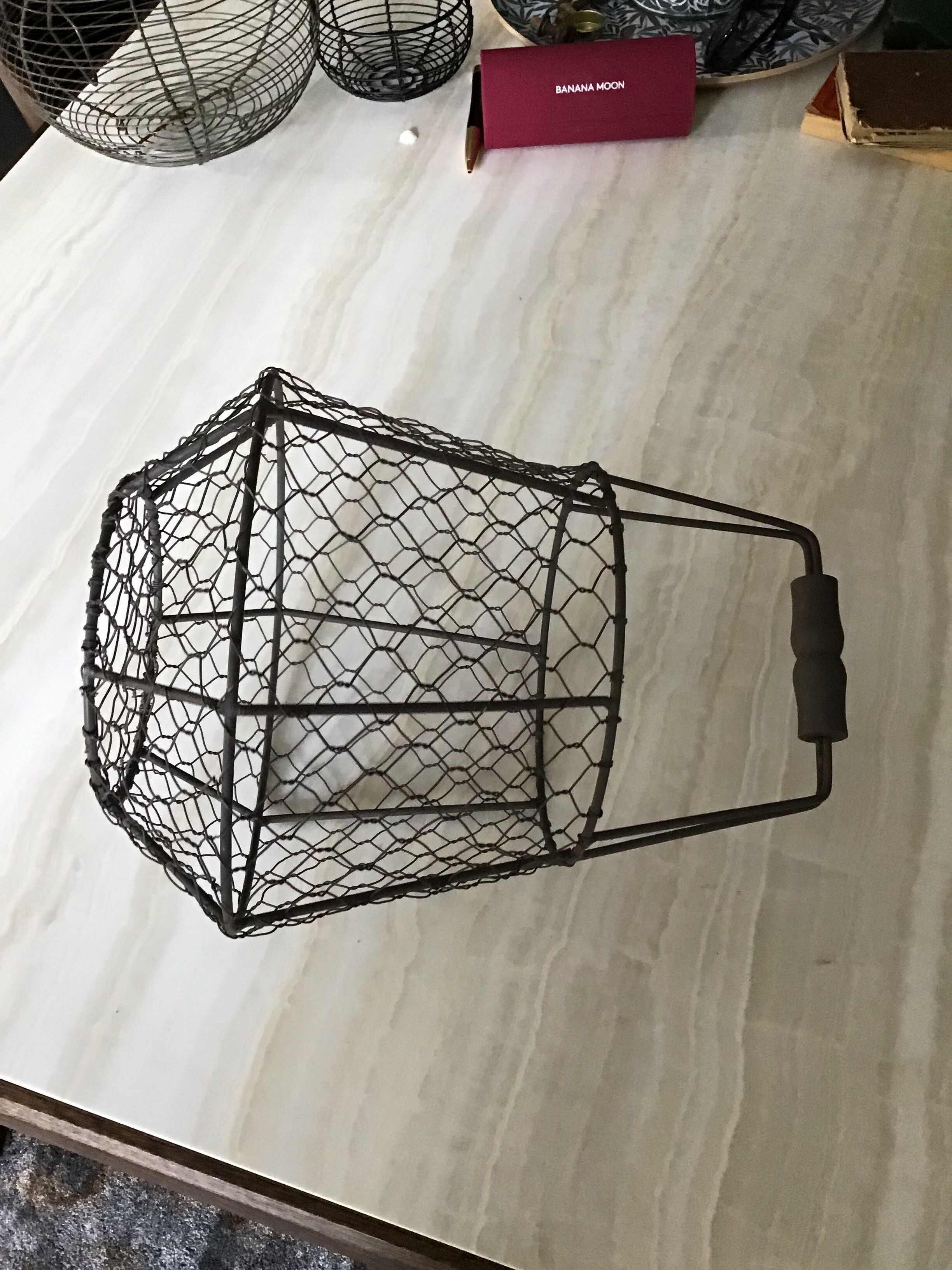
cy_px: 635
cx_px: 476
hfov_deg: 45.4
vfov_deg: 58.4
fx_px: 1137
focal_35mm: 31
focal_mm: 3.3
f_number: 2.4
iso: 160
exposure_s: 1/33
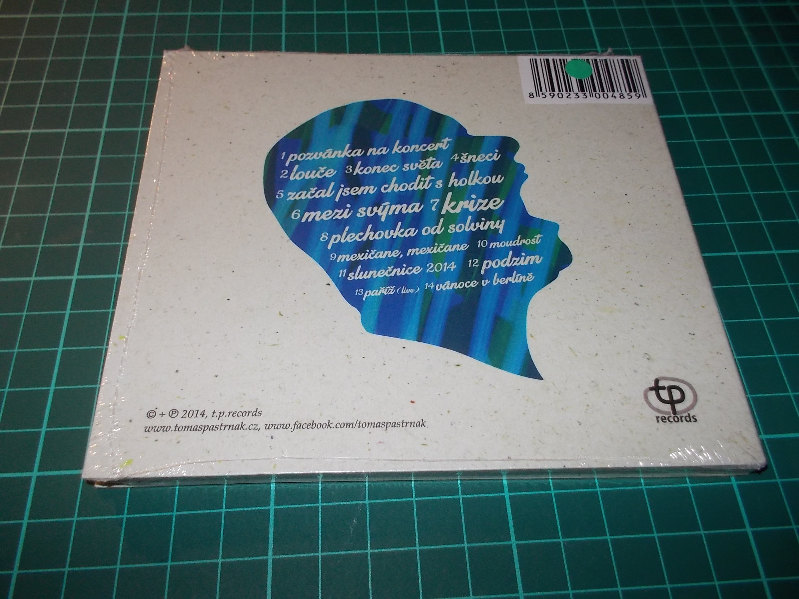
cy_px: 300
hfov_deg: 61.7
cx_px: 400
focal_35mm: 29
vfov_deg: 48.2
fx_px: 669
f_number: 3.3
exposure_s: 1/30
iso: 200
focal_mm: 4.1
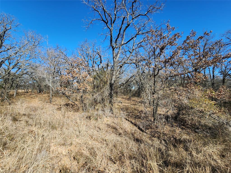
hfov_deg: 106.2
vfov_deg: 89.9
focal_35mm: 13
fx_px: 87
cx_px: 116
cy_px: 86
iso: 50
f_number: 2.2
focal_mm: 2.2
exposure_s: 1/1199
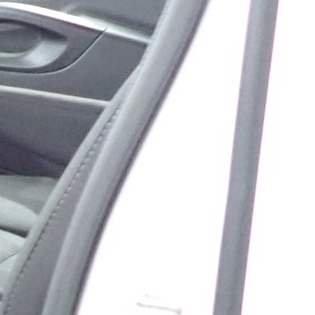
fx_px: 1565
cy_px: 210
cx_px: -475
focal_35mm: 152
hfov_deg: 9.9
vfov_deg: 11.5
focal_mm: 4.5
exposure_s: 1/30
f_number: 2
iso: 800
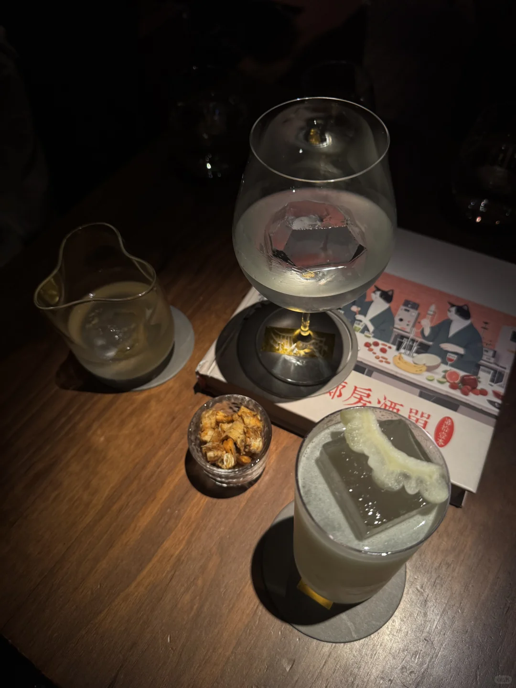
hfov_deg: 56.8
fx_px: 477
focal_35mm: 24
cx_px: 258
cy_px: 344
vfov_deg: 71.6
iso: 200
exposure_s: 1/69
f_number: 1.78
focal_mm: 6.76
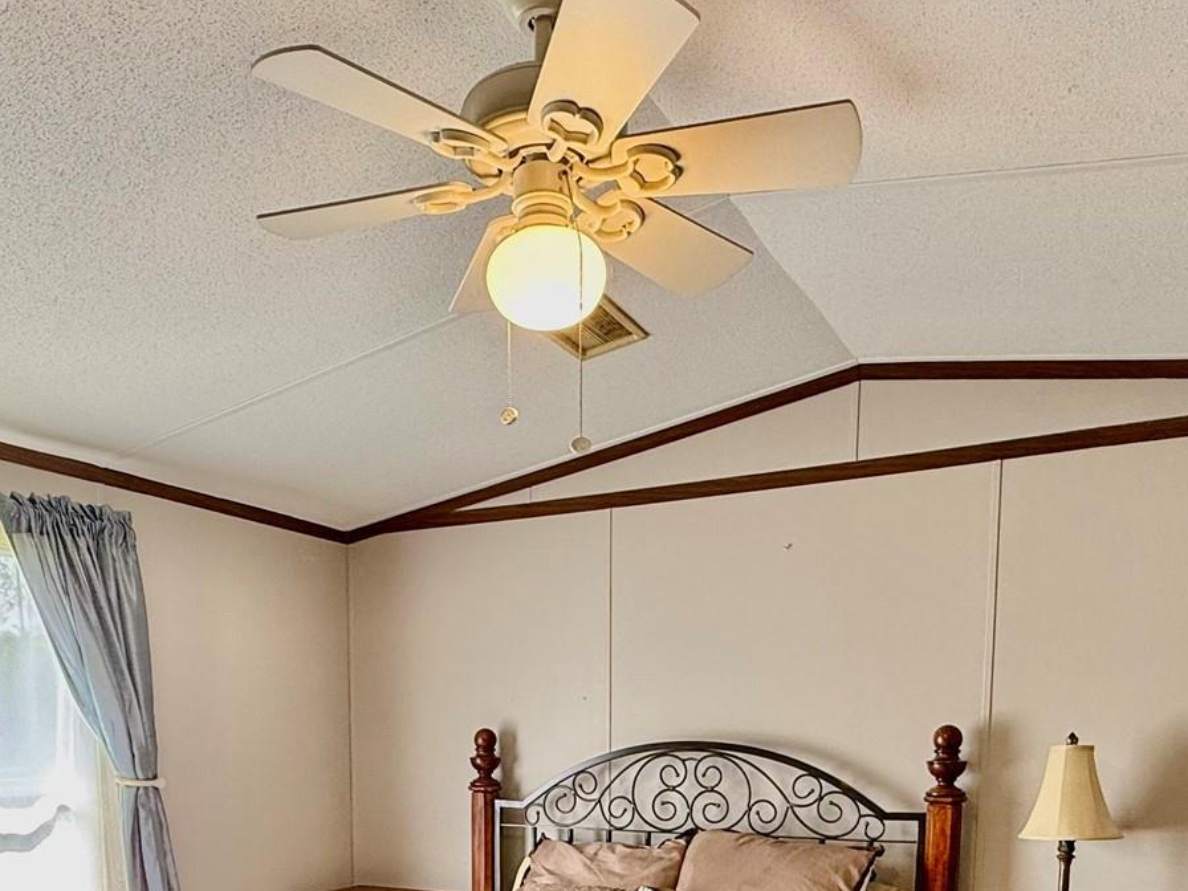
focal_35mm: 32
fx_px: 1098
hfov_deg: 56.8
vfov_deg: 39.4
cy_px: 872
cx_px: 550
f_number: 2.2
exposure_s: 1/99
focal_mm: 2.22
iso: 125
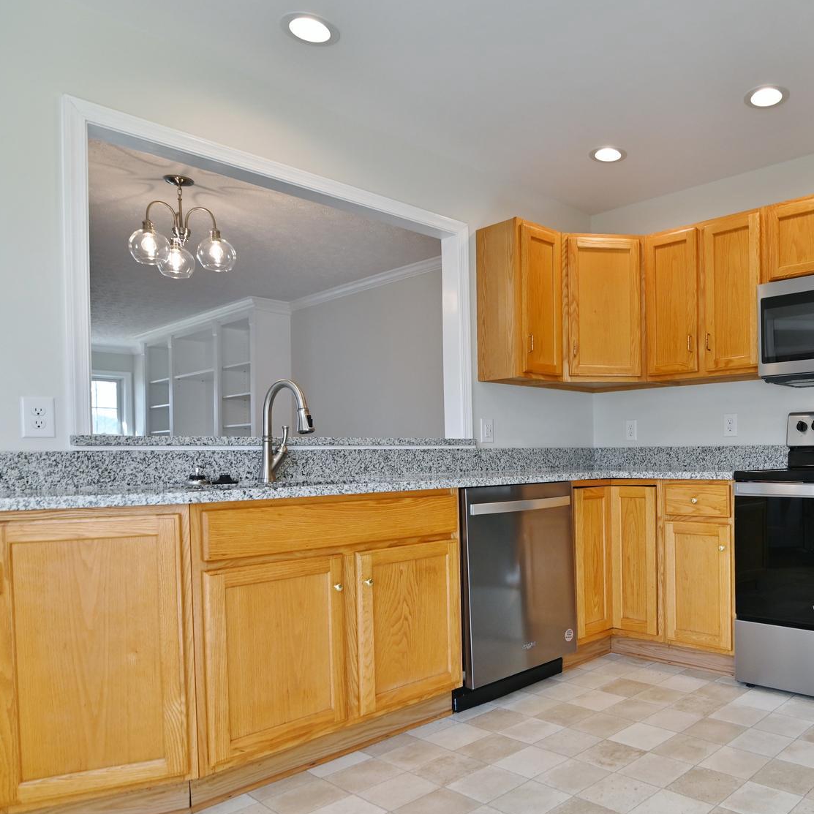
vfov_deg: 62.7
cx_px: 638
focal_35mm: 25
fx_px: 665
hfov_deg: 58.6
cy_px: 461
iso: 400
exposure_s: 1/250
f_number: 4
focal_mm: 16
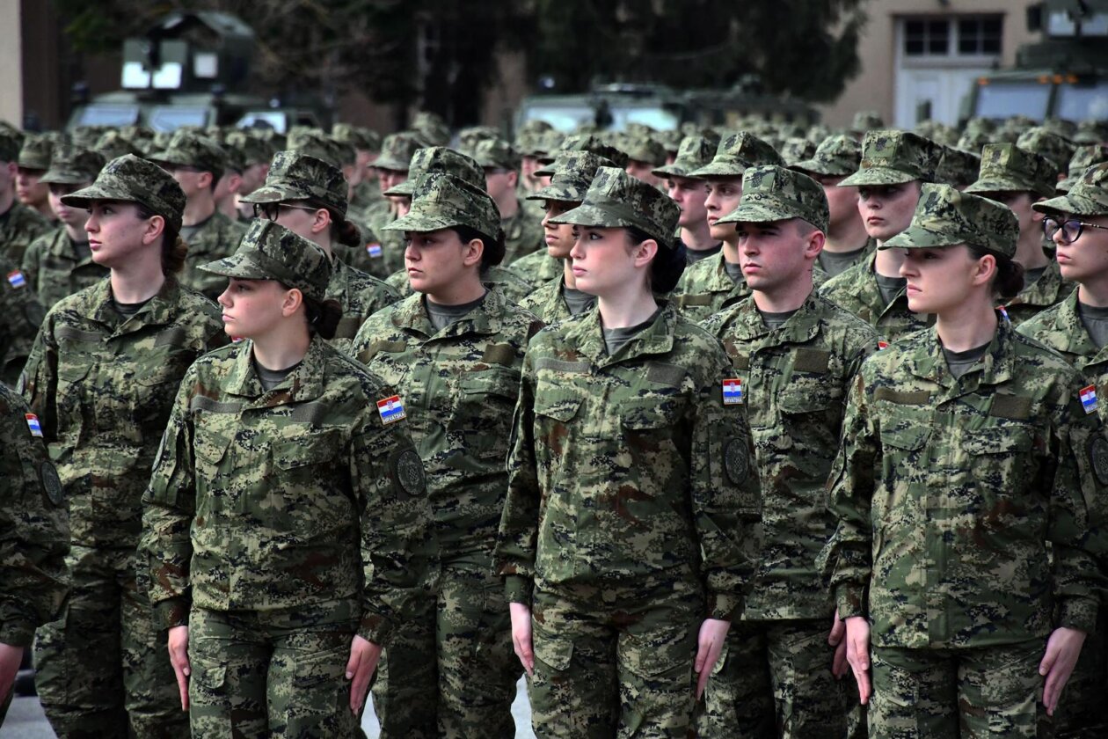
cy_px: 370
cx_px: 554
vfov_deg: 6.5
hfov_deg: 9.8
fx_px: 6463
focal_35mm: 210
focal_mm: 140
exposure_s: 1/5000
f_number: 7.1
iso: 3200
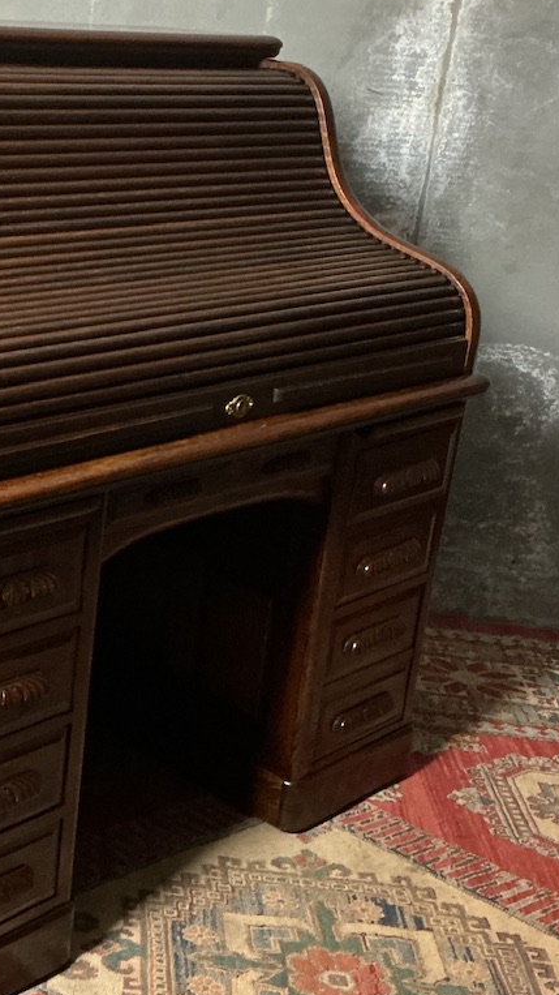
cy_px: 481
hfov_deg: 22.0
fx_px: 1397
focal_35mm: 53
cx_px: 30
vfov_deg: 39.2
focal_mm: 3
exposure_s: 1/25
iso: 400
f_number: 1.8
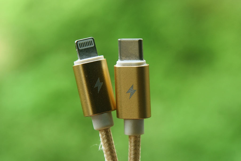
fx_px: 468
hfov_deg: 28.9
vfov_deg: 19.4
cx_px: 120
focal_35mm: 70
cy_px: 80
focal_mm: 70
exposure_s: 1/125
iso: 250
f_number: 5.6
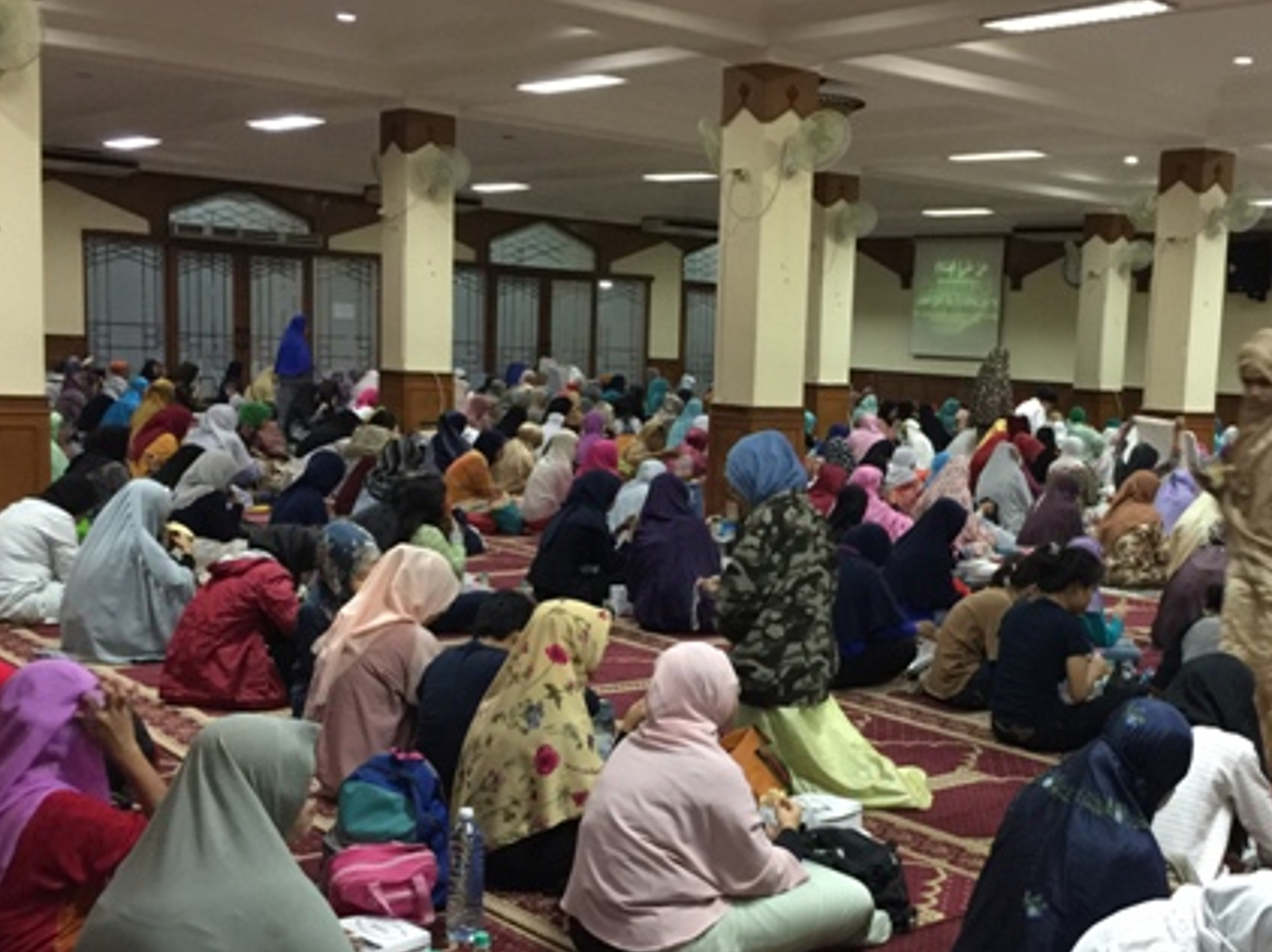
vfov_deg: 32.7
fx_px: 1616
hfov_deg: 42.3
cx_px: 865
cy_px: 590
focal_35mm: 44
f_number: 2.2
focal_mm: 4.15
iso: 125
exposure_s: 1/10
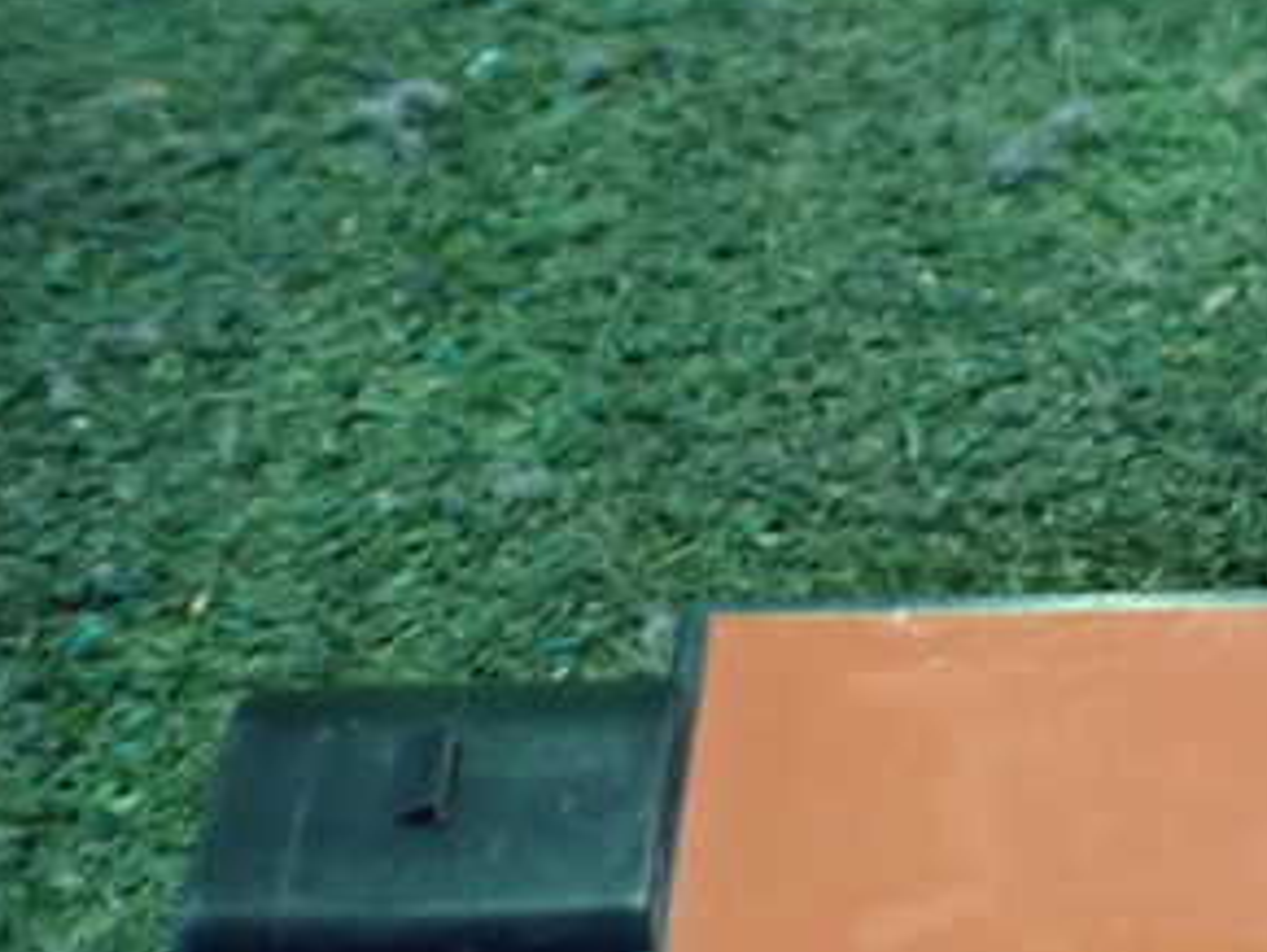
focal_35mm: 62
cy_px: 712
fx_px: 2271
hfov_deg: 29.5
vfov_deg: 23.4
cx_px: 1215
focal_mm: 5.4
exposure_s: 1/30
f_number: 2.3
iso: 1250
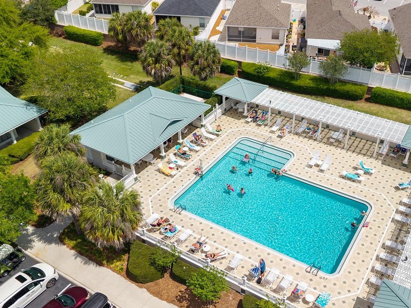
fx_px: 439
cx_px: 238
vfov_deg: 38.6
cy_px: 167
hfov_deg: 50.0
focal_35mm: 37
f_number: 1.8
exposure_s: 1/800
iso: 150
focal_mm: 8.67
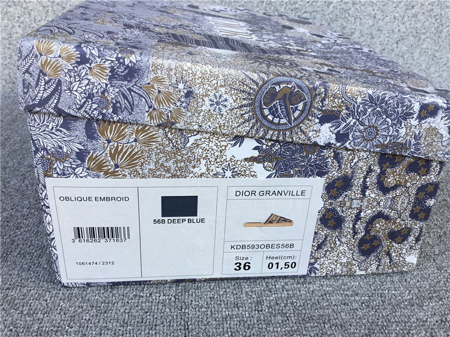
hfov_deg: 58.4
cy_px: 168
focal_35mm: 31
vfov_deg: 45.4
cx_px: 225
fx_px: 403
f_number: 2.4
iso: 25
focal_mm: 3.3
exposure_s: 1/115
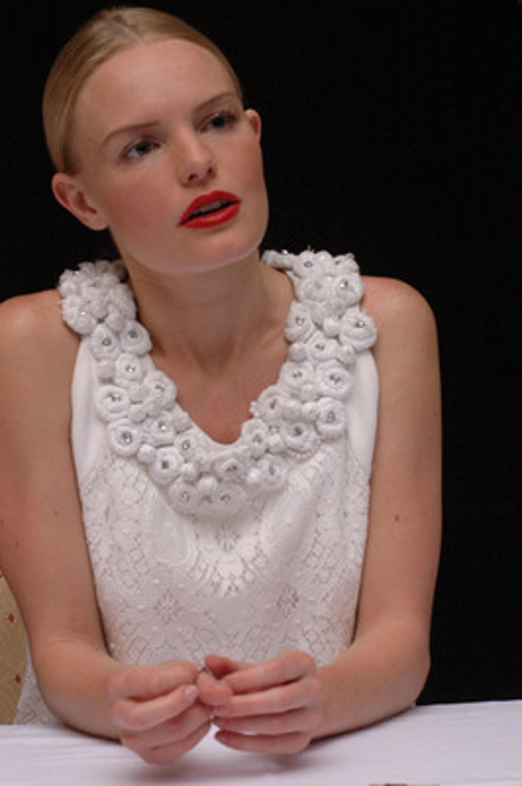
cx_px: 261
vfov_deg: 15.9
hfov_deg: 10.6
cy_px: 393
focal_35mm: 129
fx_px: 2810
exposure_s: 1/400
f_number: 10
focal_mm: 86
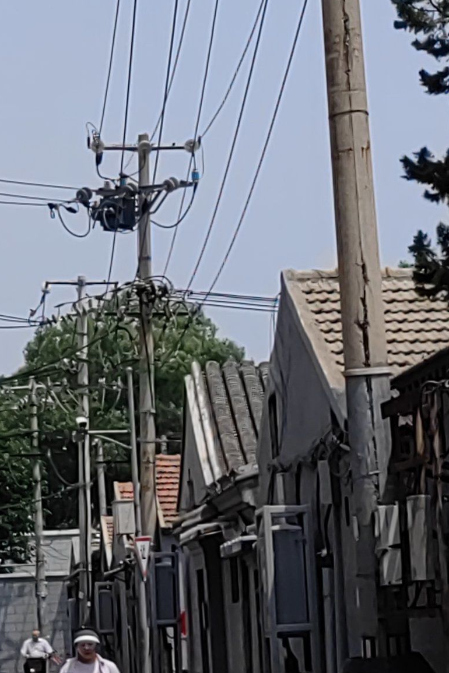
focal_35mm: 150
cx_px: -40
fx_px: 2806
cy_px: 54
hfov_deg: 9.1
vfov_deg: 13.6
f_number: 1.8
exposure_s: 1/3333
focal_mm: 5.54
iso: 50
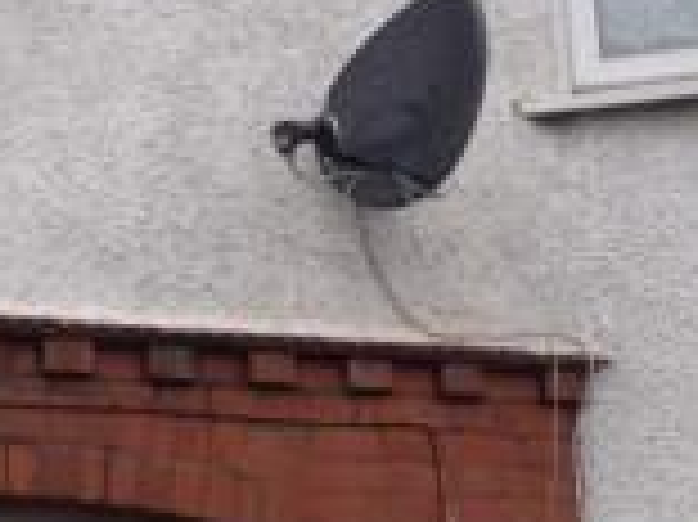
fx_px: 2660
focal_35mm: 132
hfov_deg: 14.9
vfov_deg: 11.1
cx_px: 263
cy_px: 493
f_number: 2.4
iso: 50
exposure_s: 1/572
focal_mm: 4.28
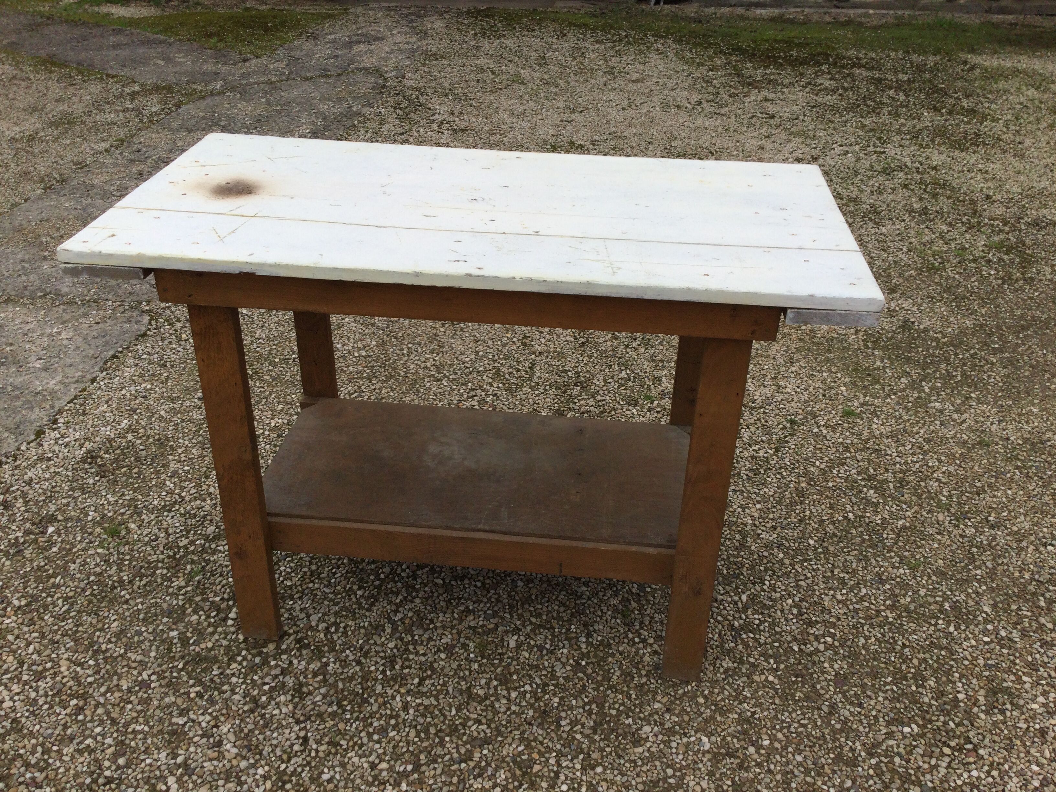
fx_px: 946
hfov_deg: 58.4
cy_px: 396
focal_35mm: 31
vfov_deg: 45.4
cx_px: 528
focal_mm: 3.3
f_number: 2.4
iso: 25
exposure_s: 1/422
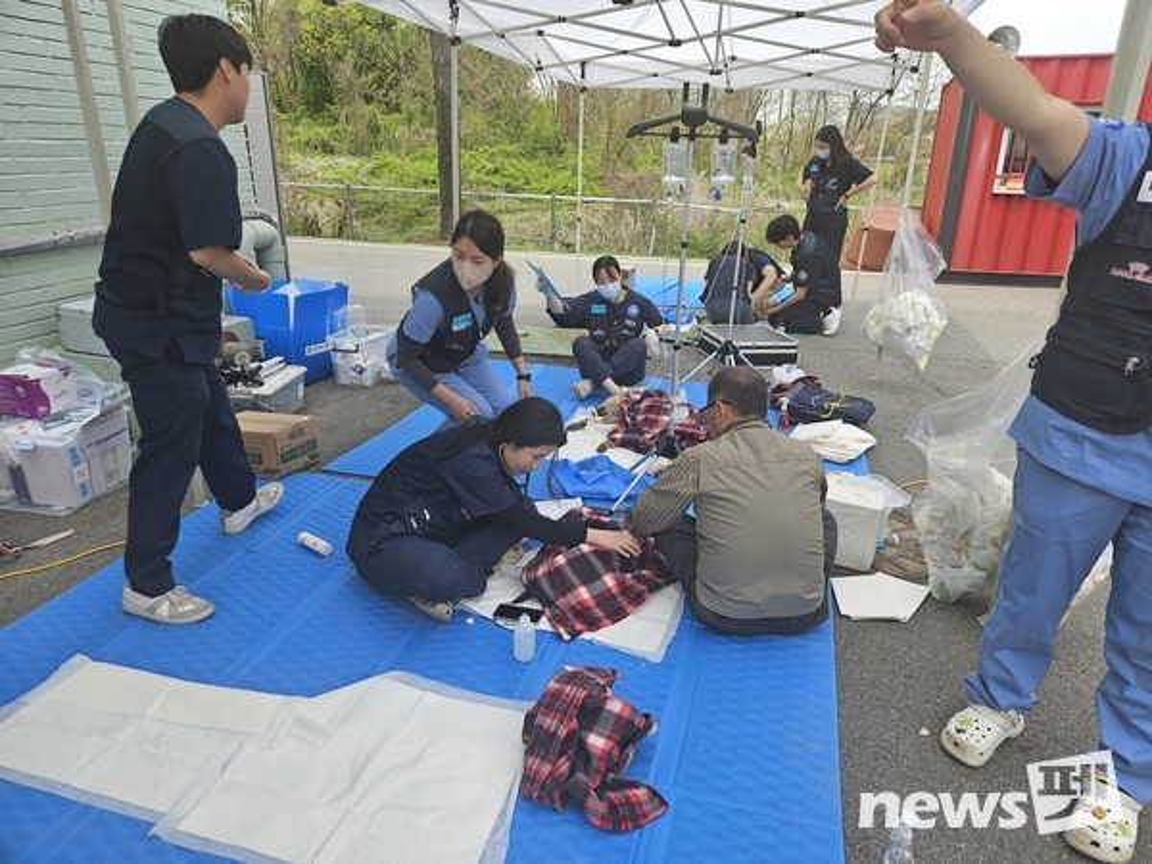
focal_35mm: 23
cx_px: 576
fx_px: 765
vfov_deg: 58.9
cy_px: 432
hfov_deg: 73.9
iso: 25
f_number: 1.8
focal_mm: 5.4
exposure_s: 1/514
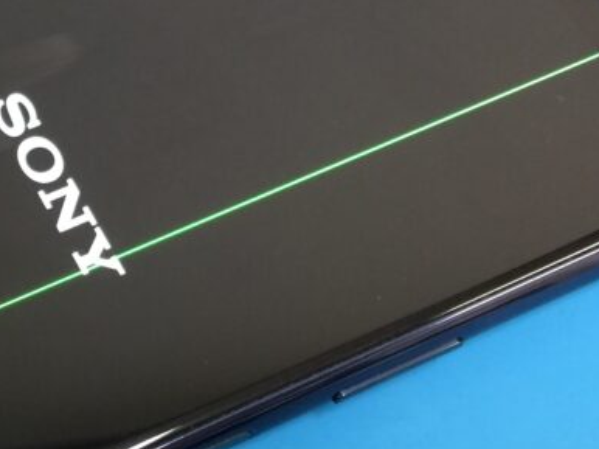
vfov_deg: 19.1
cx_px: 9
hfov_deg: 24.3
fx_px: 1332
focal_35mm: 77
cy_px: 242
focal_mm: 4.15
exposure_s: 1/17
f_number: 2.2
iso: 100
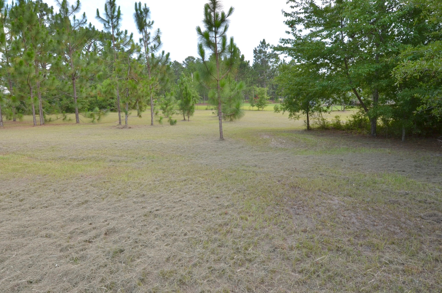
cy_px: 134
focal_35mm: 21
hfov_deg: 80.5
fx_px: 257
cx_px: 181
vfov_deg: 59.2
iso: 100
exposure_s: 1/30
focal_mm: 10
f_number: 9
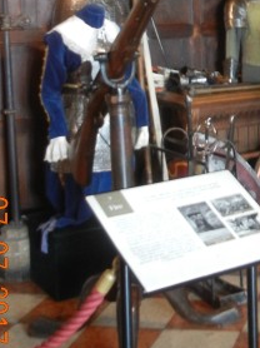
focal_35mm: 83
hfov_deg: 17.2
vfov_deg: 22.8
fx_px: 832
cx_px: 281
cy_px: 11
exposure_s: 1/4.5
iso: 400
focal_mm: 5.4
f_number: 3.5
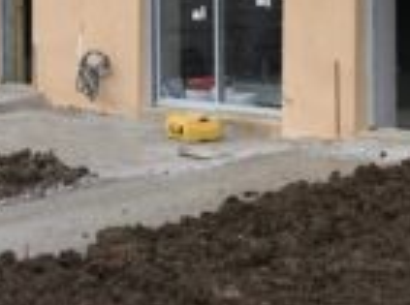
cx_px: 45
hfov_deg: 22.5
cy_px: 29
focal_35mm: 85
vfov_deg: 17.0
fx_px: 1004
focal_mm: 3.99
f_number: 1.8
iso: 20
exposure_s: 1/630
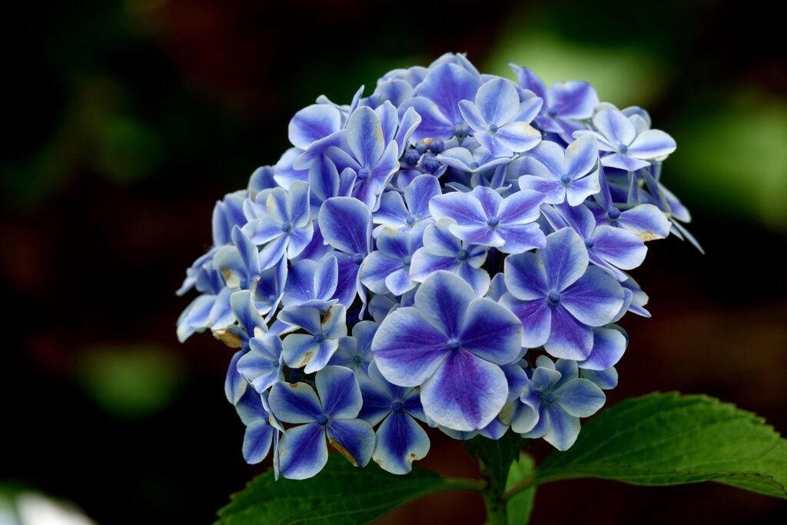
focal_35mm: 330
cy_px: 262
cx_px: 394
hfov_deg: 6.2
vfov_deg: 4.2
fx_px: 7215
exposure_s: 1/250
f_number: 4
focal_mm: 120.91
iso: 200
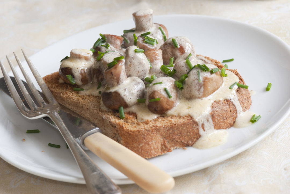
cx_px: 145
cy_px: 97
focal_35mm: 158
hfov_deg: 13.0
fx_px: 1270
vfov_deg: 8.7
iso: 100
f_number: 8
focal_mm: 105
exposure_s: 1/2.5
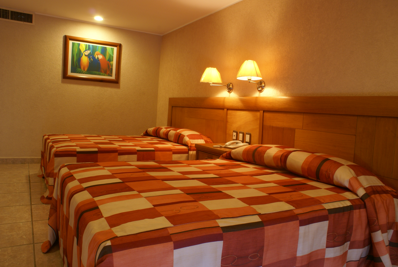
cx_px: 199
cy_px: 134
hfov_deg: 67.3
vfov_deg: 48.0
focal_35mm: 27
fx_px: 299
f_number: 16
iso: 200
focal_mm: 18
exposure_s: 3.2
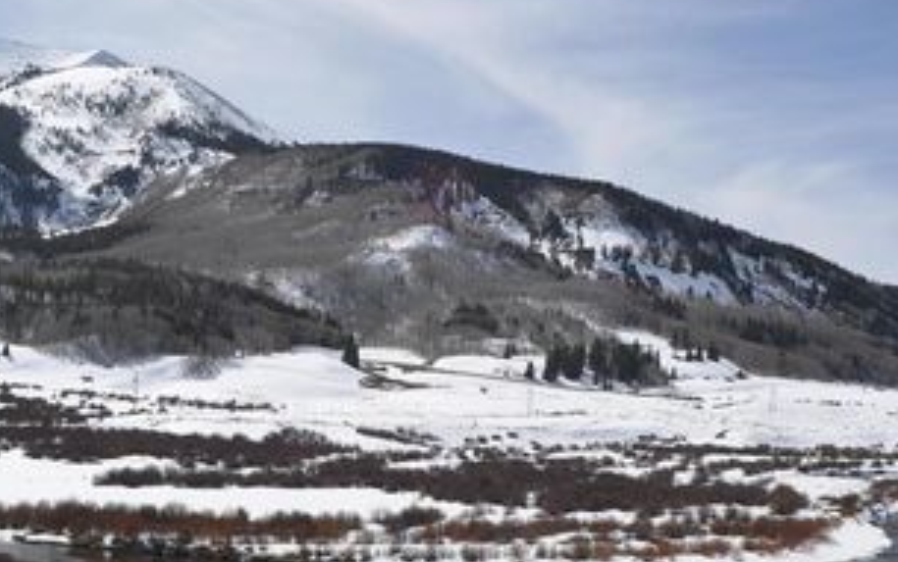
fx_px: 1102
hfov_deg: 44.0
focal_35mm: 45
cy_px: 303
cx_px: 556
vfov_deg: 28.6
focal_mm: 18
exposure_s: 1/500
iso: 200
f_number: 11
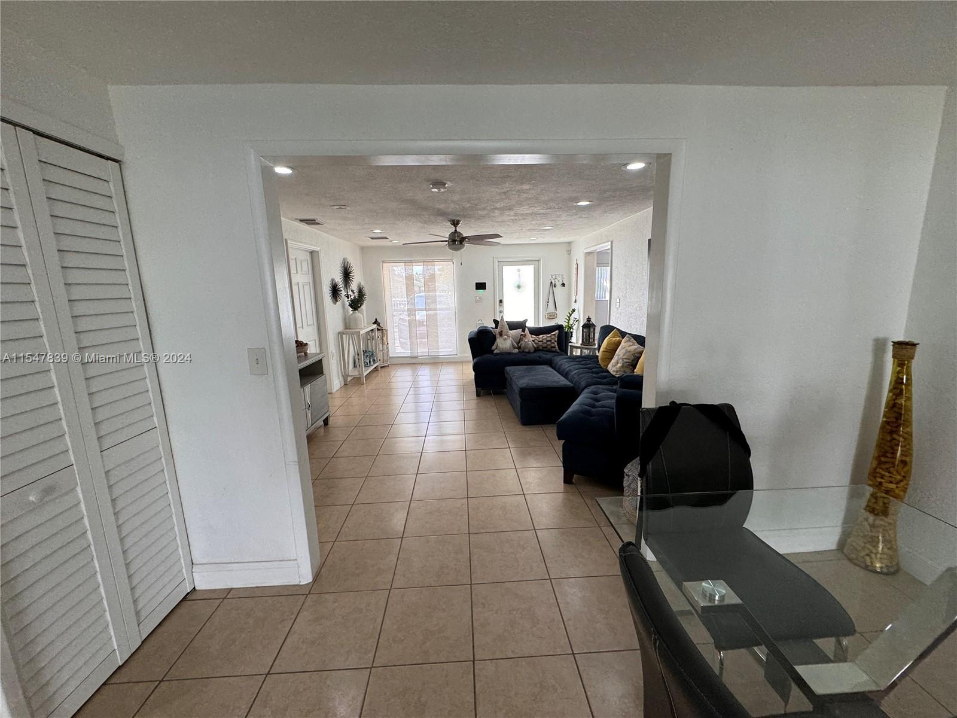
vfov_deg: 85.7
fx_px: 387
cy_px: 359
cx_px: 478
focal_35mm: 14
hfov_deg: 102.1
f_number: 2.2
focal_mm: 2.22
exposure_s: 1/120
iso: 125
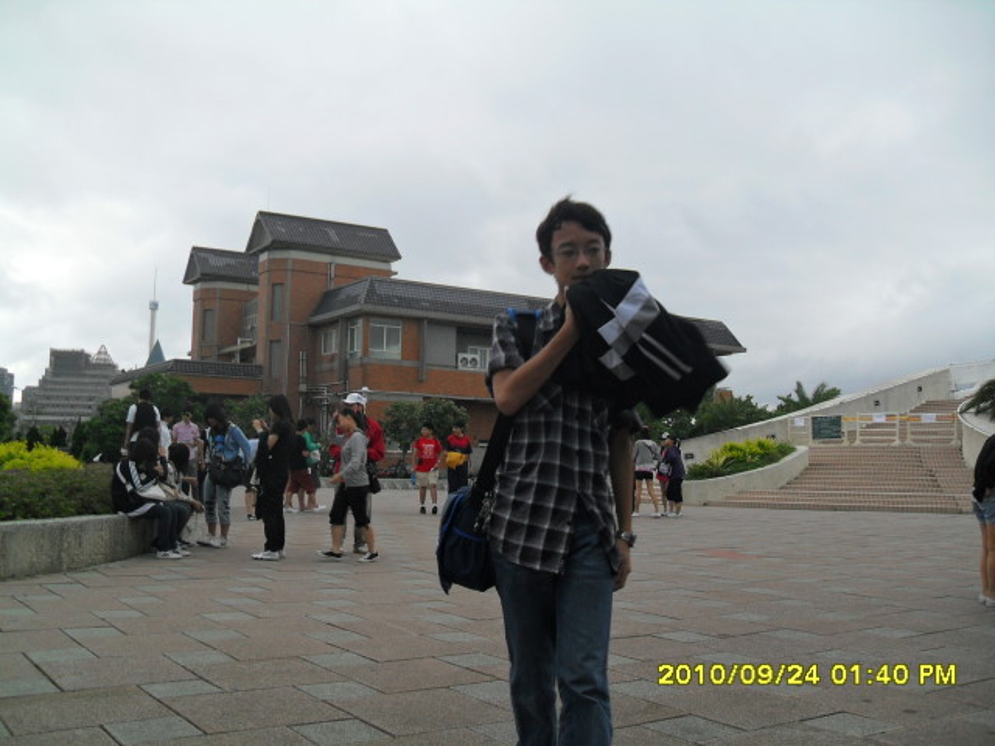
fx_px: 1006
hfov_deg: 52.6
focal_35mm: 35
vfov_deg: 40.7
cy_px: 373
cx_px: 498
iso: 100
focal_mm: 6.2
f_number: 8.9
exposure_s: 1/60
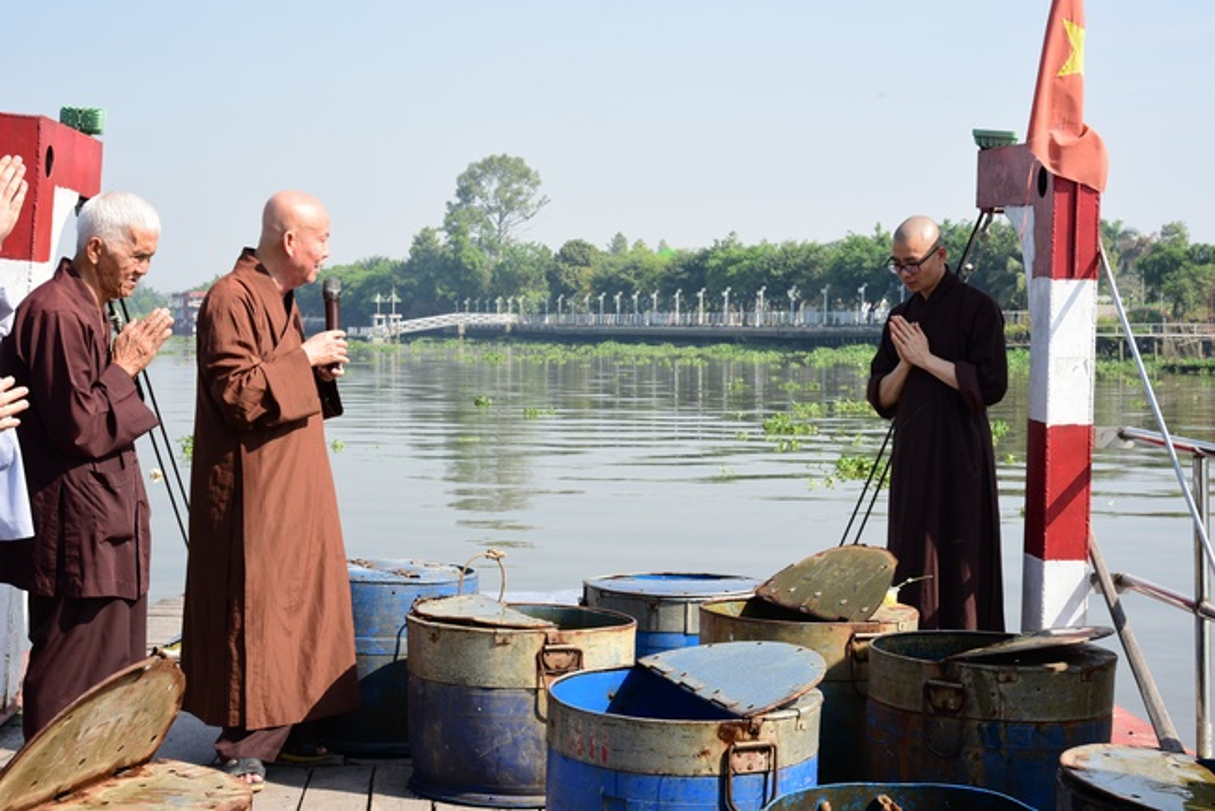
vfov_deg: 23.4
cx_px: 608
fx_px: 1958
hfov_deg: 34.5
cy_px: 406
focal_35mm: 58
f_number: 11
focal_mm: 58
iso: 200
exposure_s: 1/100
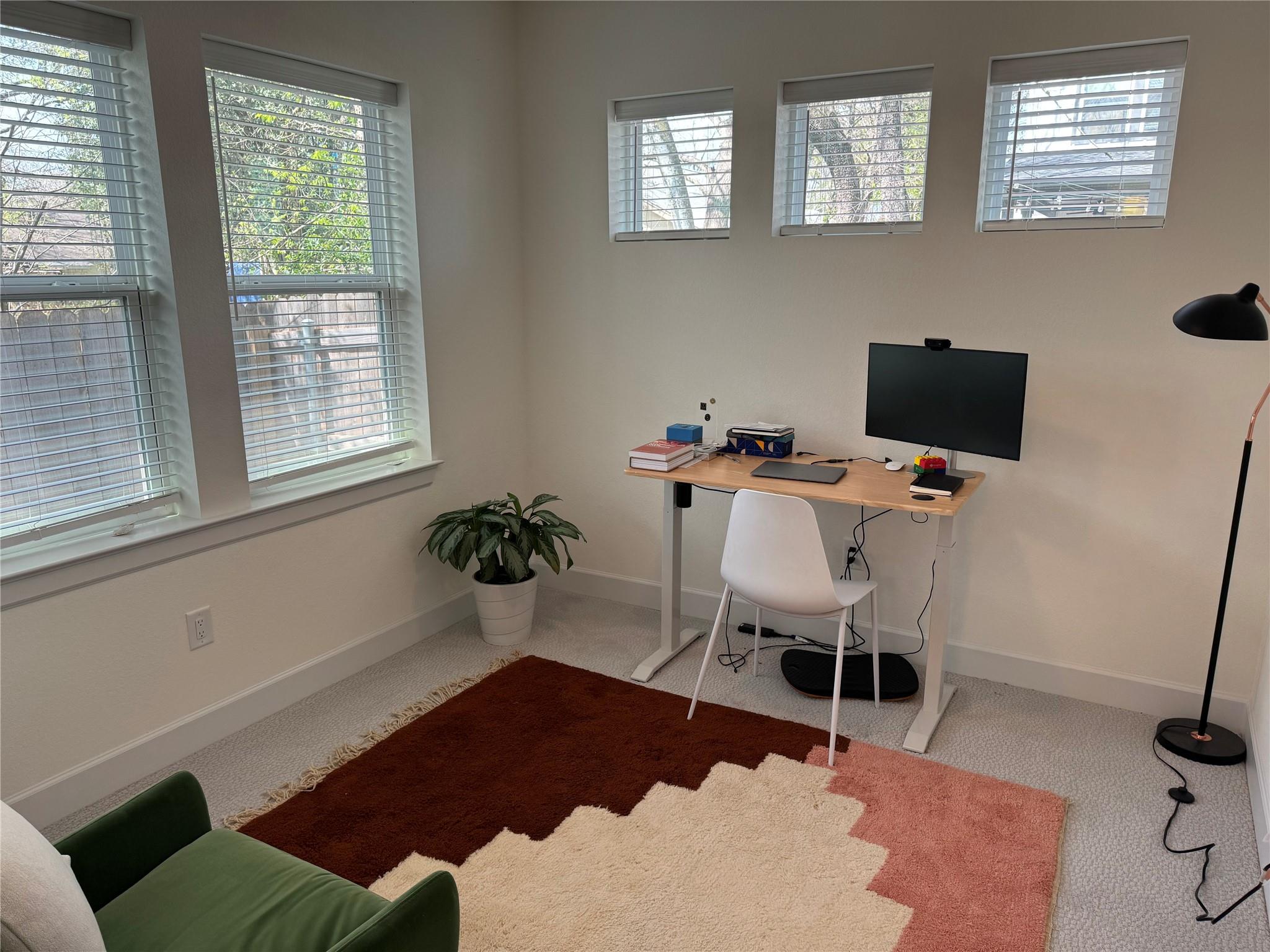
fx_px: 881
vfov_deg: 56.8
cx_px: 635
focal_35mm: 24
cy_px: 476
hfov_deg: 71.6
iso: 80
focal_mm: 6.86
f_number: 1.78
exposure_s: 1/120
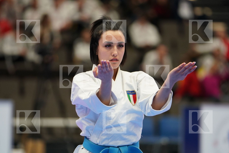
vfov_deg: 4.6
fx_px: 1908
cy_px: 76
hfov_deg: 6.9
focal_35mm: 300
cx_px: 114
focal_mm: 200
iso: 1600
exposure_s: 1/500
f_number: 2.8
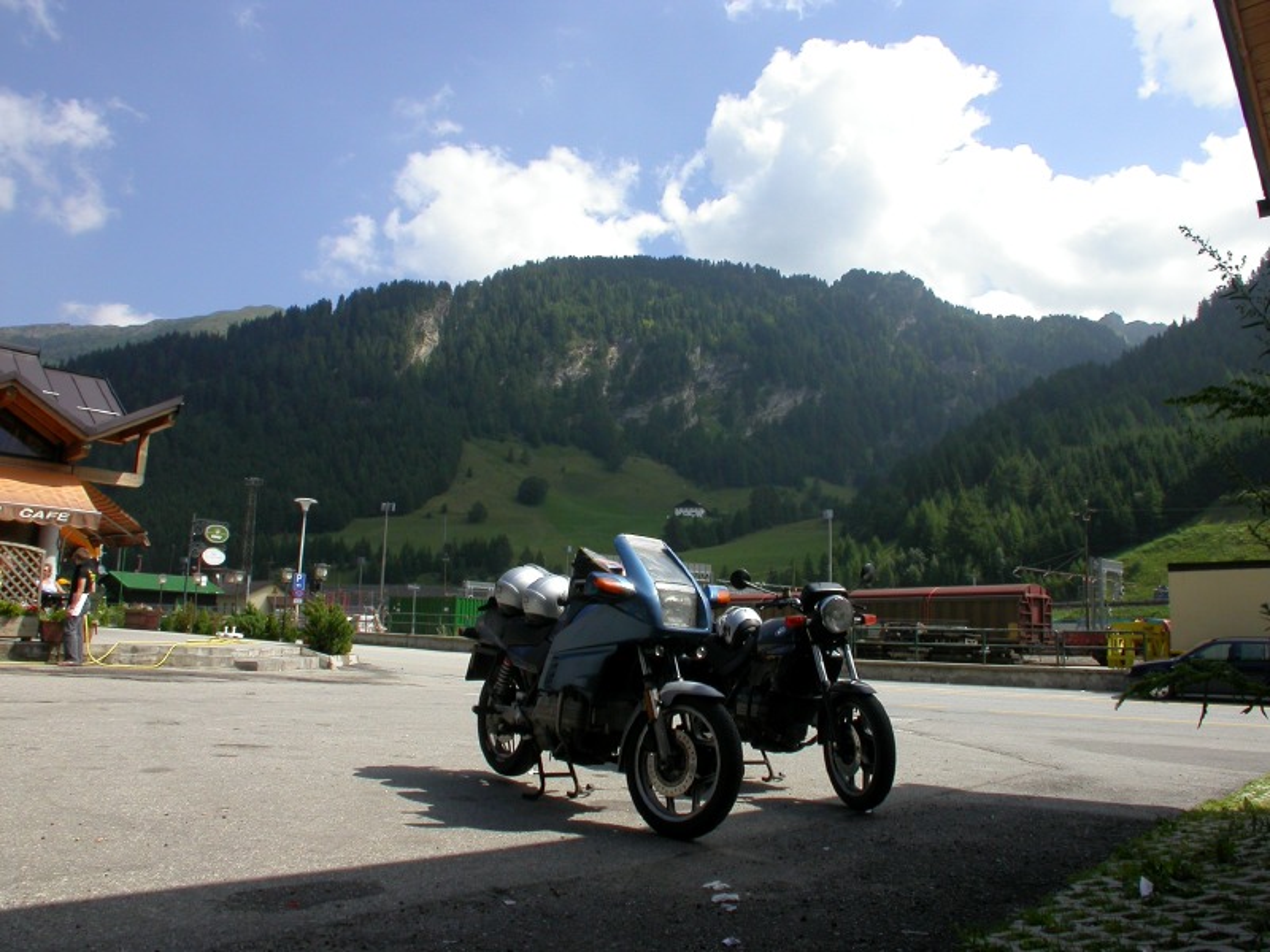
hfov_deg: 49.0
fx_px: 1394
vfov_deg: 37.7
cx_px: 635
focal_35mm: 38
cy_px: 476
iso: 100
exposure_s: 1/284
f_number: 6.7
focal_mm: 7.85
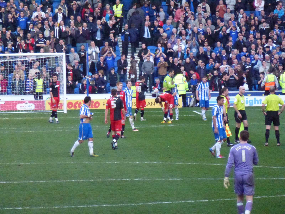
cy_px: 107
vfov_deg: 3.9
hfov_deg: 5.2
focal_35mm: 384
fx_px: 3162
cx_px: 142
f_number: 5.9
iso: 1600
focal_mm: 68.8
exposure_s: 1/400
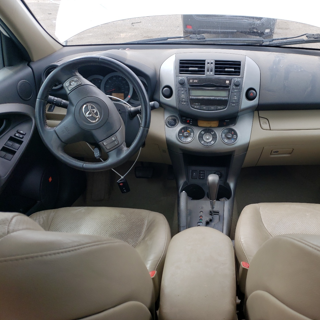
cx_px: 210
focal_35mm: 31
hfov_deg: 51.7
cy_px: 161
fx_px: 324
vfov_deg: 52.5
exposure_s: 1/556
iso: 50
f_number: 1.5
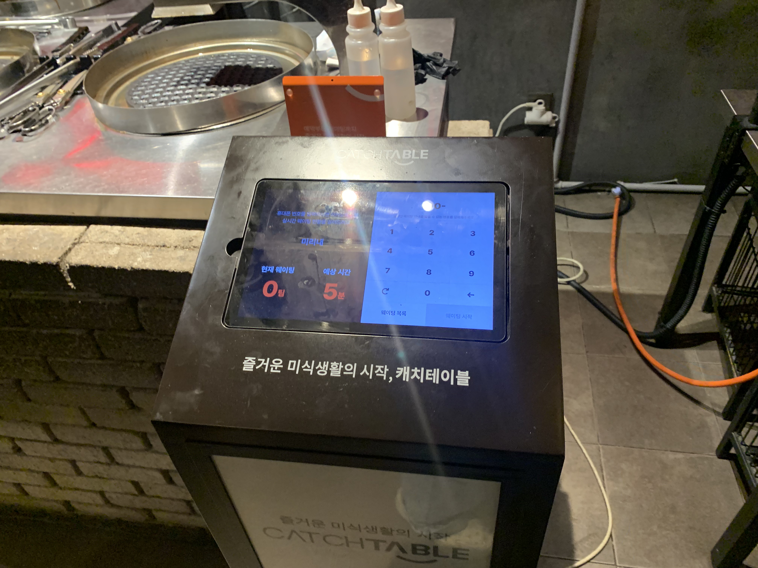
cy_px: 284
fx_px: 569
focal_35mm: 26
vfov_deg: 53.1
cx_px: 379
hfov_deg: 67.3
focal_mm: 4.25
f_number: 1.8
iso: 250
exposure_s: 1/60
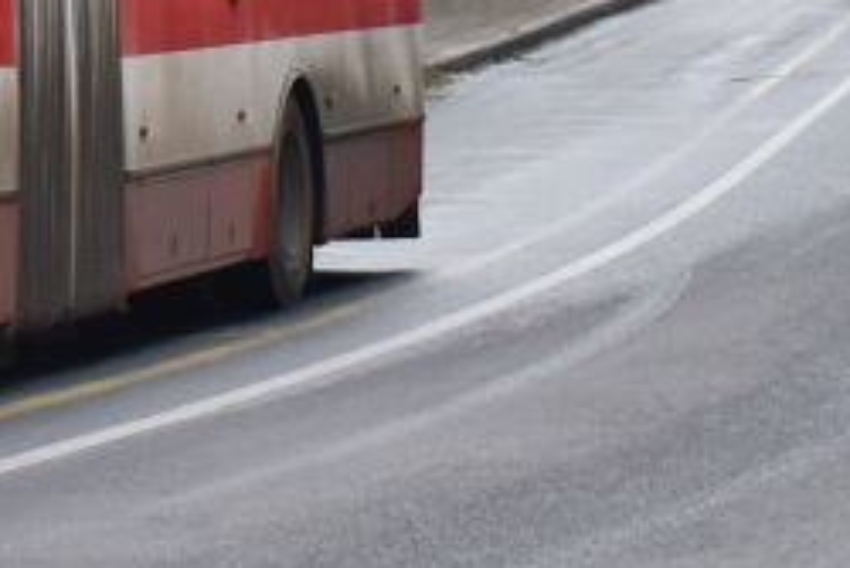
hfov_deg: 7.3
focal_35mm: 273
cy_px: -321
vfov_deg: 5.0
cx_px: -840
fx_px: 6440
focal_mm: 35
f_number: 5.6
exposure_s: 1/125
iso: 400
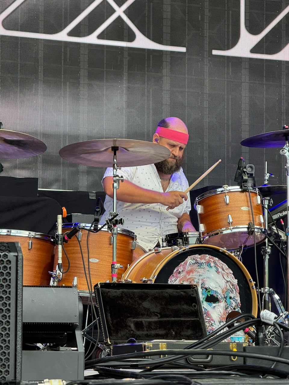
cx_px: 144
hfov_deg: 12.3
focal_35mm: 120
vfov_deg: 16.4
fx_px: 1336
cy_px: 192
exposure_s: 1/120
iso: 100
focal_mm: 15.66
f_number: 2.8
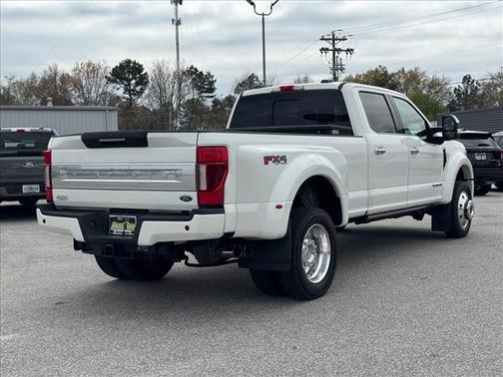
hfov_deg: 39.7
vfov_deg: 30.3
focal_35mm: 48
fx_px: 697
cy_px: 188
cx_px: 252
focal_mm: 6.76
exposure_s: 1/7092
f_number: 1.78
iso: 80
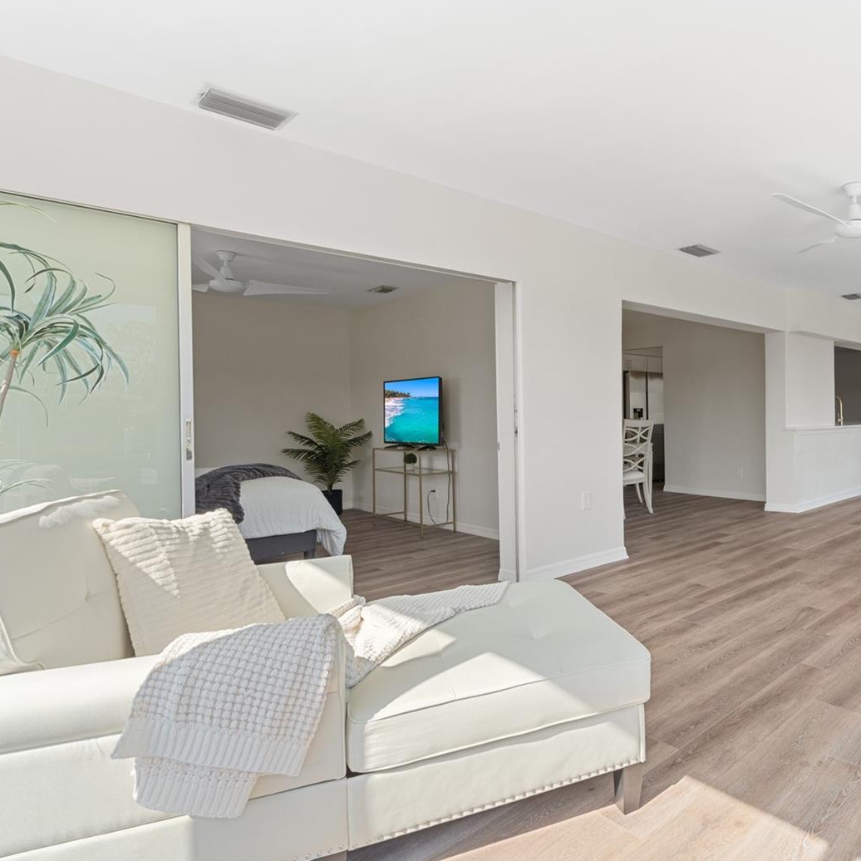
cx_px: 643
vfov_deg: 72.1
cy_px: 421
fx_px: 591
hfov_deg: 67.7
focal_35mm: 21
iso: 250
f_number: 9
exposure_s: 1/15
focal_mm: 16
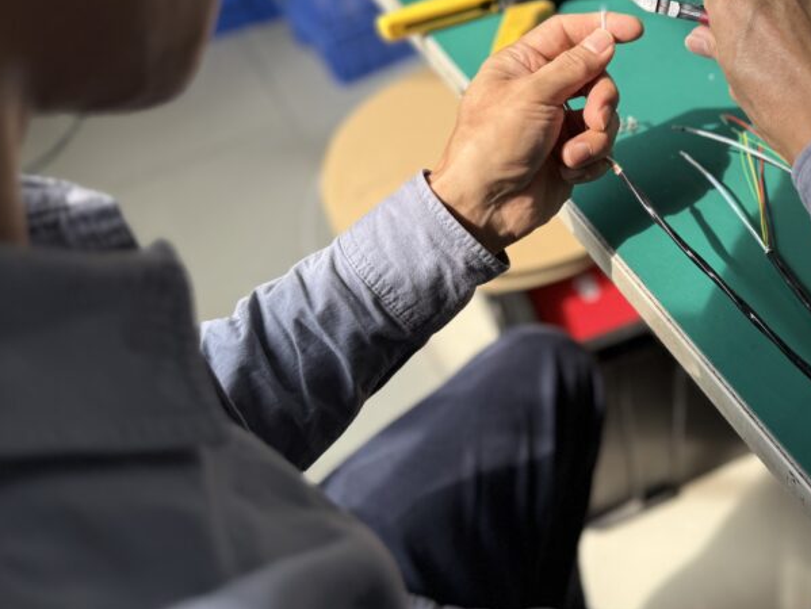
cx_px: 628
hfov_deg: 43.9
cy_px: 203
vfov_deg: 34.8
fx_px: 961
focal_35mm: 41
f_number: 1.78
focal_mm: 6.76
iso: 80
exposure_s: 1/1091
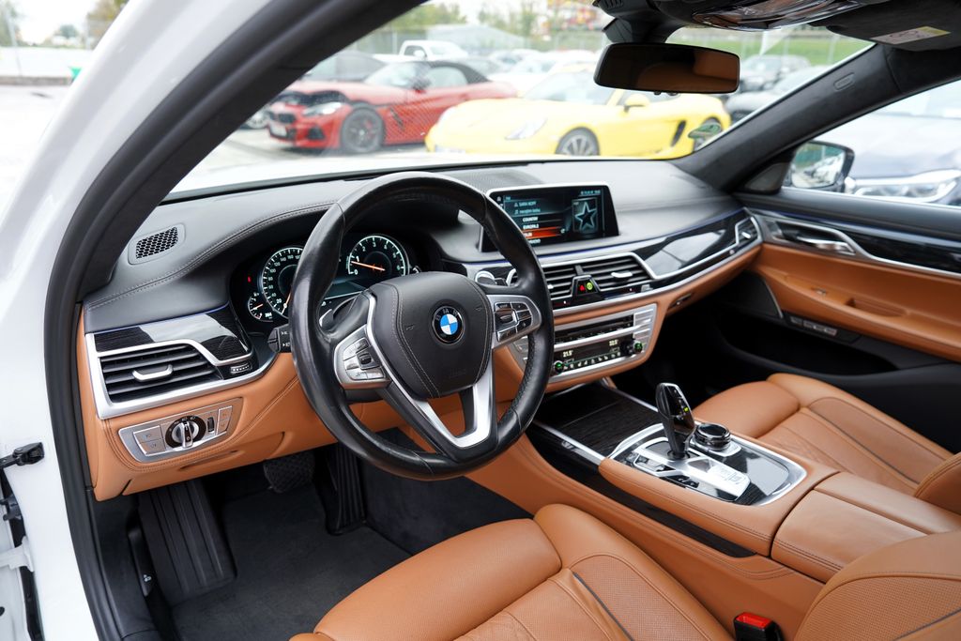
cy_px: 320
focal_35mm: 24
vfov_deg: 53.1
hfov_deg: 73.7
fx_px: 641
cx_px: 480
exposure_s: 1/60
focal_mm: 24
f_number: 4
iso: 320
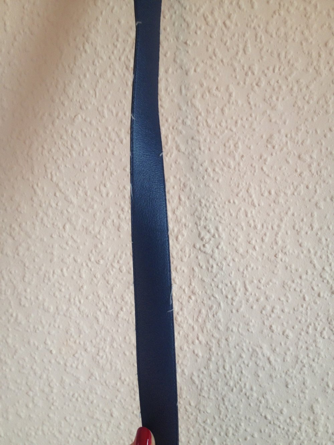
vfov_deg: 52.6
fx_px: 450
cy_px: 222
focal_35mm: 35
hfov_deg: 40.7
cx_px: 167
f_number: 2.4
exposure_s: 1/20
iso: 64
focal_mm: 4.28
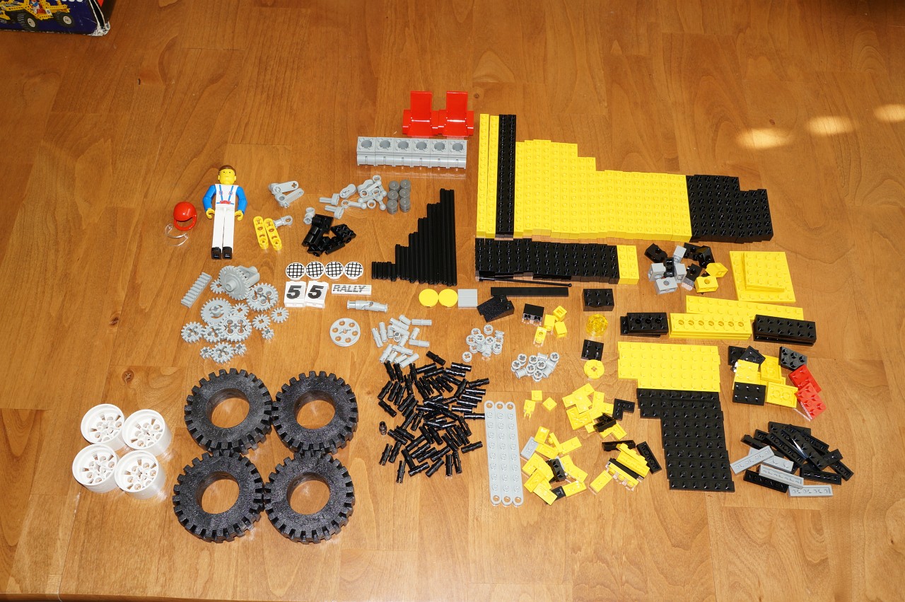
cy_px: 301
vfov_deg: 39.9
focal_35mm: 33
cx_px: 452
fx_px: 829
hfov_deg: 57.3
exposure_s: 1/60
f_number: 8
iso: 200
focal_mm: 22
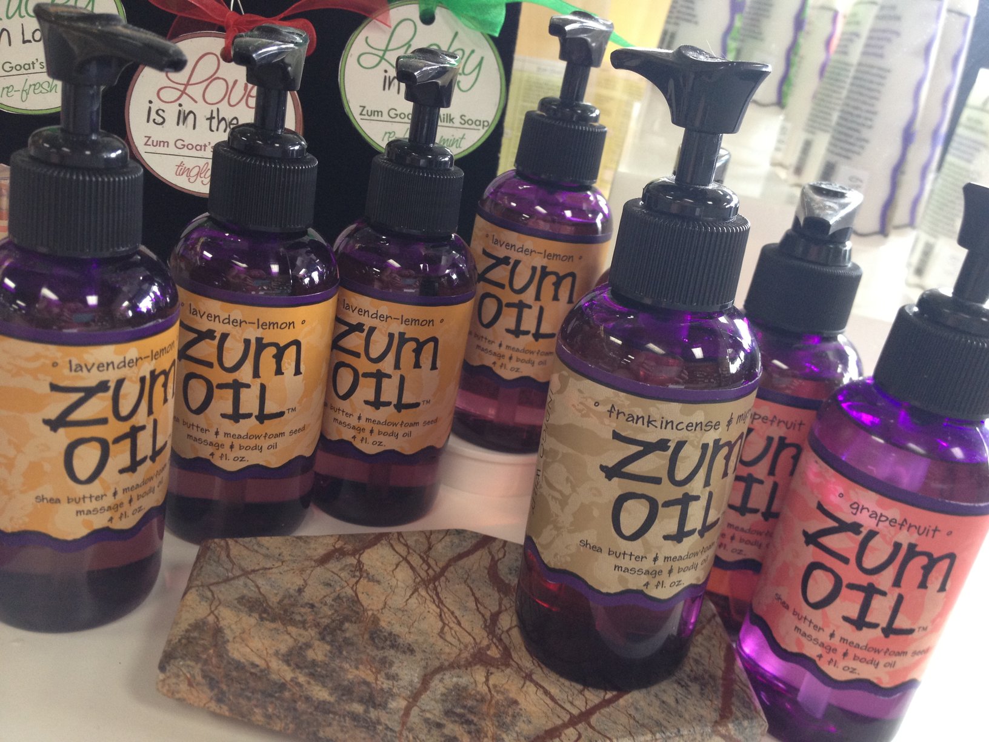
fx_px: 1000
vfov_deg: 40.7
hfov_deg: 52.6
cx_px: 494
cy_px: 371
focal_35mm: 35
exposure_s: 1/20
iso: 100
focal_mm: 4.28
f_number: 2.4
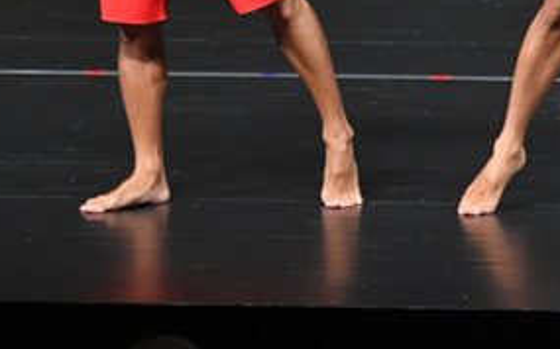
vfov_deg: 1.8
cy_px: -143
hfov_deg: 2.8
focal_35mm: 748
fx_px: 11414
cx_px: 447
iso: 4000
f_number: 5.6
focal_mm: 180
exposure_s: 1/400
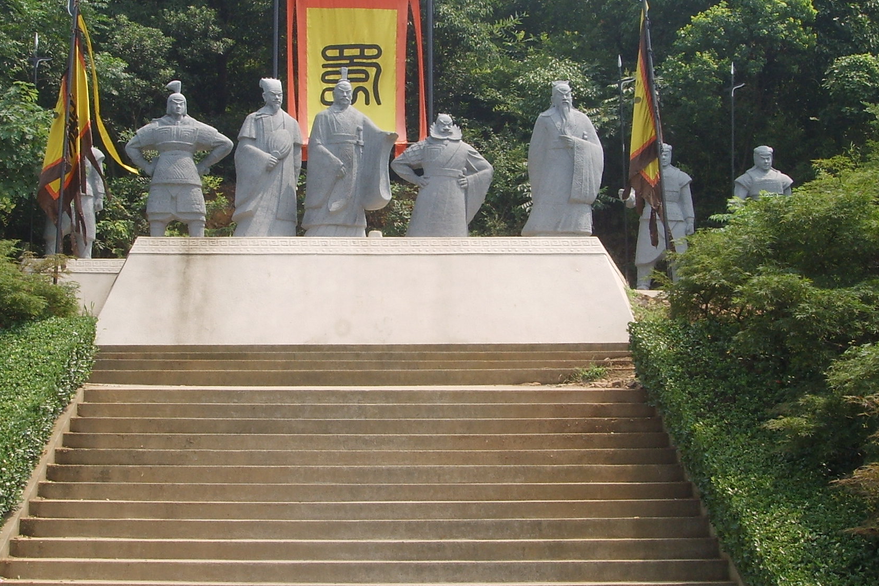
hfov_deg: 31.8
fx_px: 1538
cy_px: 246
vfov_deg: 21.6
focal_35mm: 63
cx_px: 342
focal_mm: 6.6
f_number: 6.3
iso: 50
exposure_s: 1/125
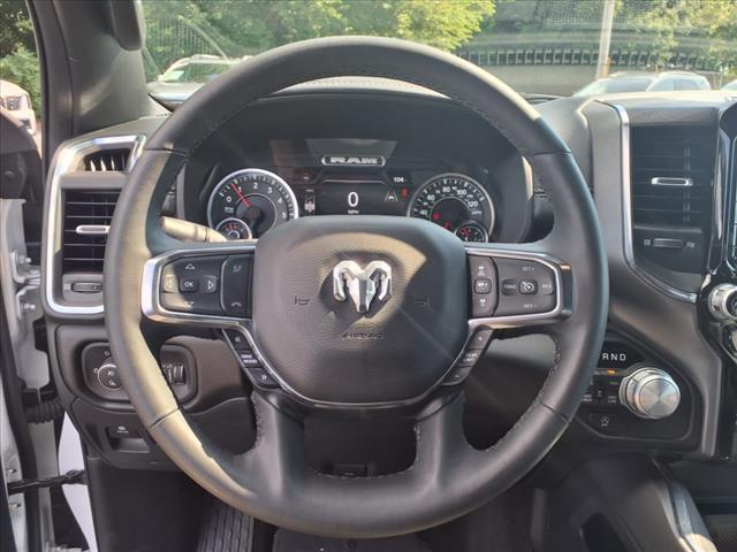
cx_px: 368
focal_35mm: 27
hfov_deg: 65.3
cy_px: 276
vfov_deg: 51.4
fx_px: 575
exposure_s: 1/182
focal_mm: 3.58
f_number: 1.9
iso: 40
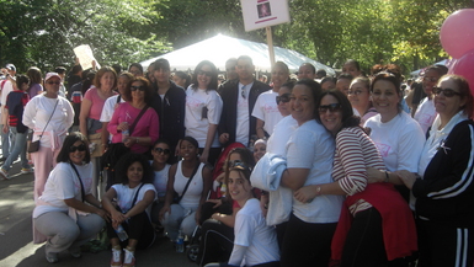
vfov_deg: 28.4
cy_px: 134
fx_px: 528
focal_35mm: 42
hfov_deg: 48.3
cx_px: 239
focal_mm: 7.9
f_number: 2.8
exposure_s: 1/200
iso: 80
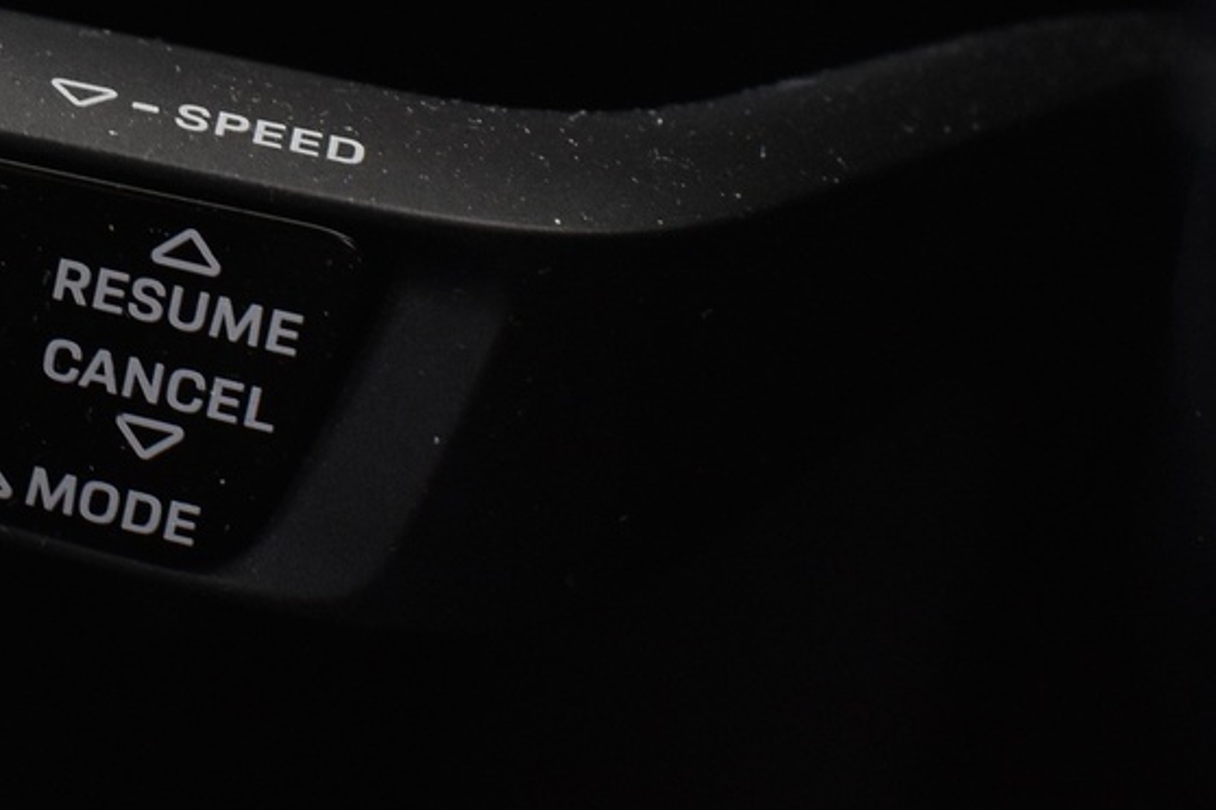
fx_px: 3089
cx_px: -50
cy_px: 179
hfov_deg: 21.4
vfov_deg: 14.9
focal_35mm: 91
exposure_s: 1/8
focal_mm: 21
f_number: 5.6
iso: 1250
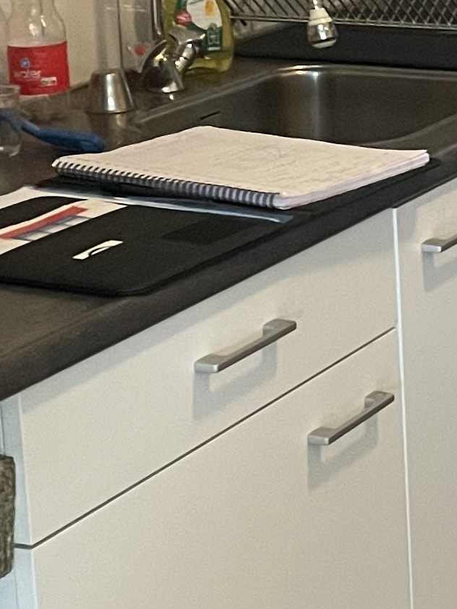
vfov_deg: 15.8
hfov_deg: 11.7
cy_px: 161
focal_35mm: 124
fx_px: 2182
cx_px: 572
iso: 640
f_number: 1.6
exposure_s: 1/40
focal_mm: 4.2
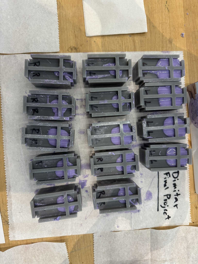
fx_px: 183
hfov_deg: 56.8
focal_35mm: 24
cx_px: 99
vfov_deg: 71.6
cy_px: 132
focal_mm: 6.76
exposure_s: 1/120
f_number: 1.78
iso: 200
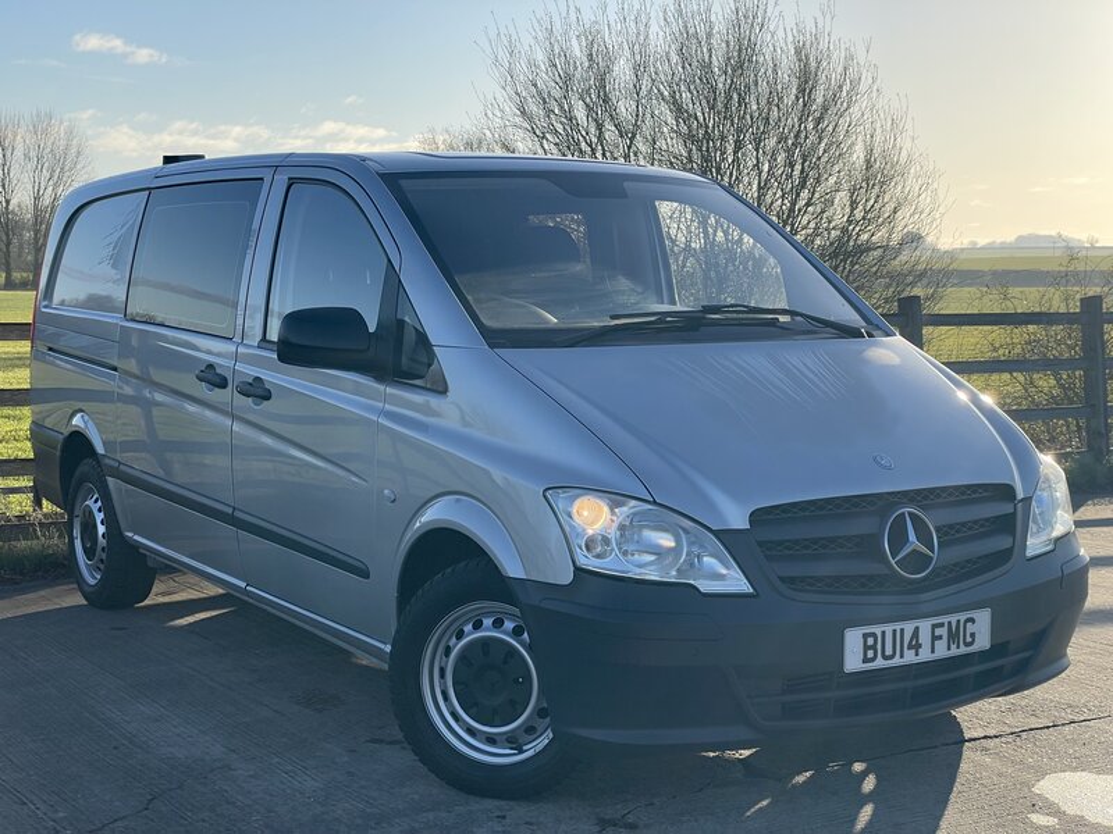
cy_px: 417
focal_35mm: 52
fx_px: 1672
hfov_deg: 36.8
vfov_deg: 28.0
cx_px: 556
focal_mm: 6
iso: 25
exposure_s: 1/1142
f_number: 2
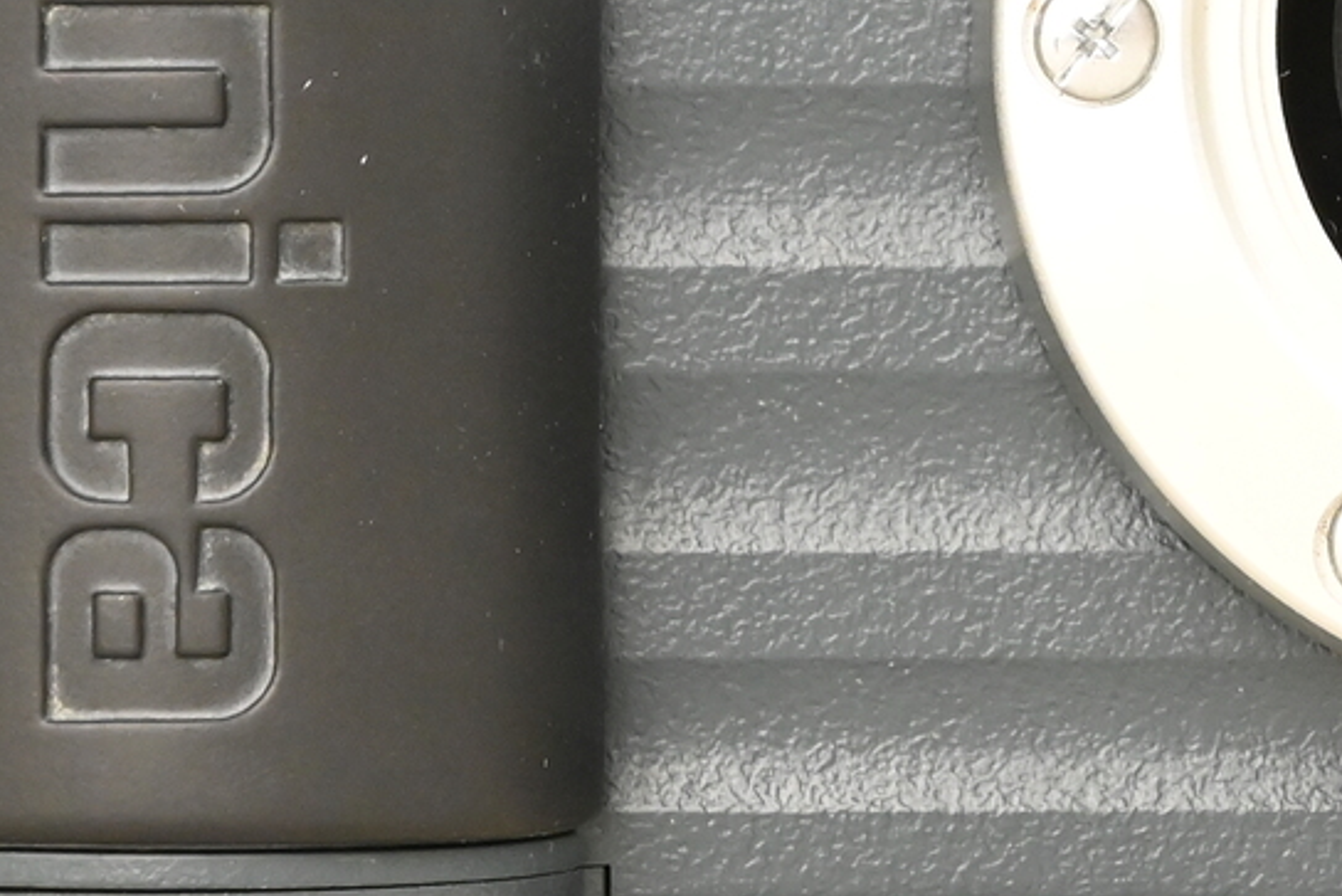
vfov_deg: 2.6
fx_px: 19724
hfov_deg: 3.9
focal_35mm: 529
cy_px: -194
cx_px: 1470
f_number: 14
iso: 3200
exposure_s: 1/100
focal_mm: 120
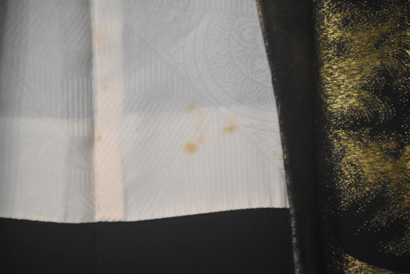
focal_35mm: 375
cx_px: 205
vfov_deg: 3.7
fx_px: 4271
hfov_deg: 5.5
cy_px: 137
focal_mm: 250
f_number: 6.3
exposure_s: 1/125
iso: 2800
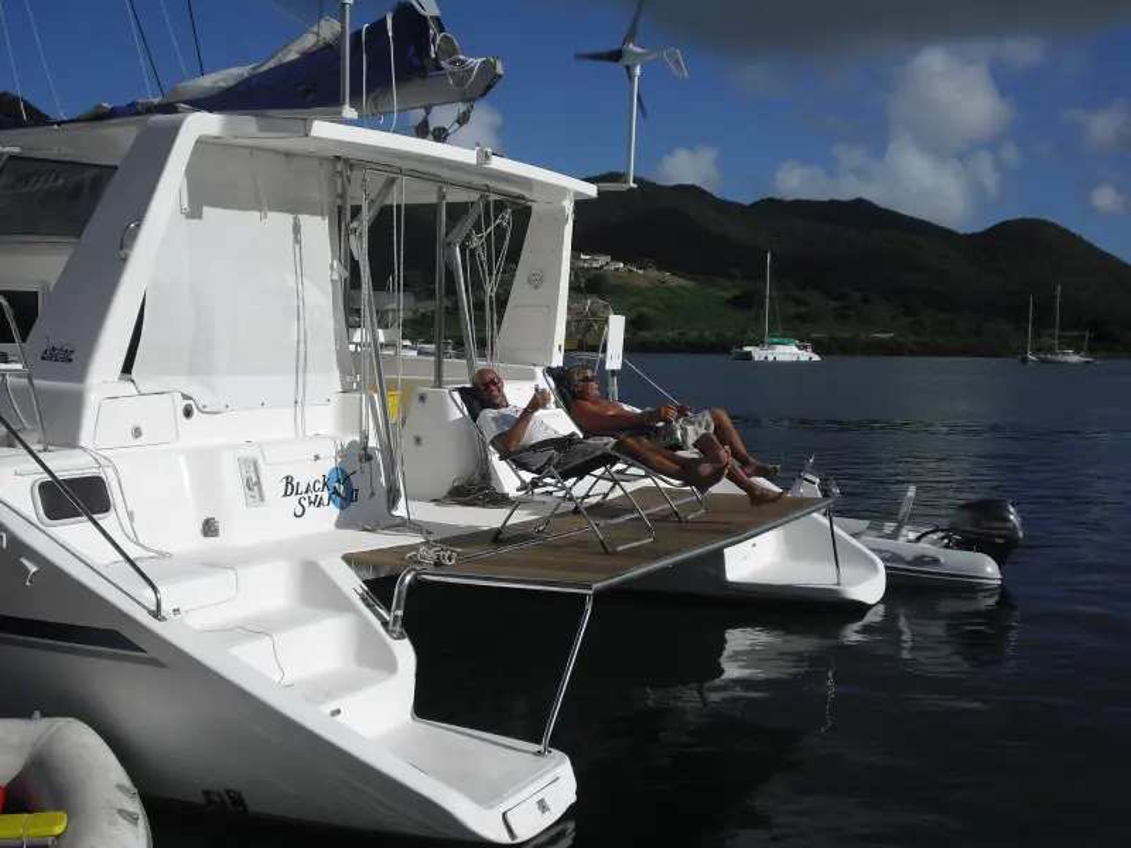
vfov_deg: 32.9
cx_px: 566
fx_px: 1438
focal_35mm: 44
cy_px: 424
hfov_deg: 42.9
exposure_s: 1/400
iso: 64
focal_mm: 7.7
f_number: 8.5
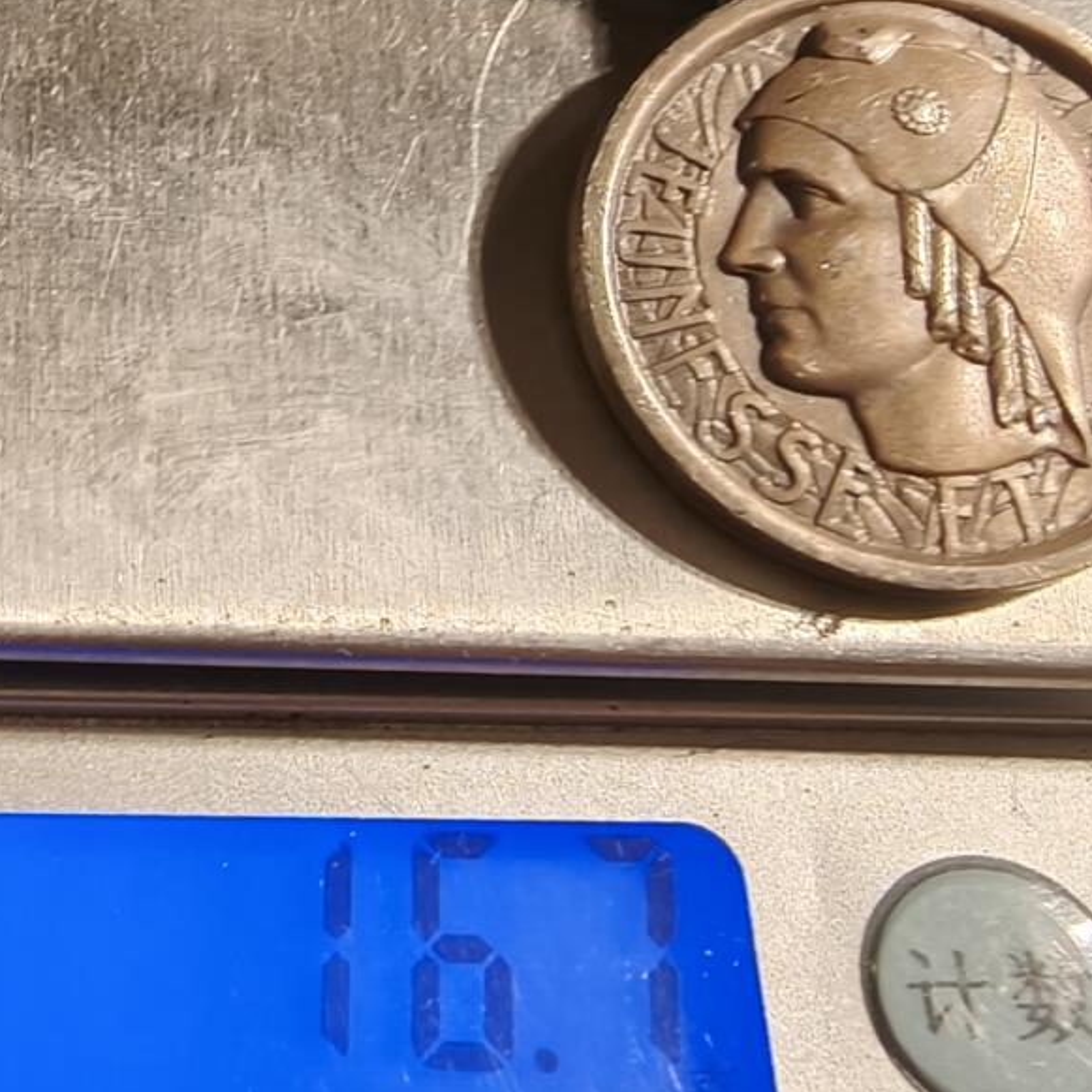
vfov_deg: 26.8
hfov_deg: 27.2
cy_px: 868
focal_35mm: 63
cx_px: 385
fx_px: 2248
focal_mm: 2.32
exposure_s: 1/51.3
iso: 160
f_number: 2
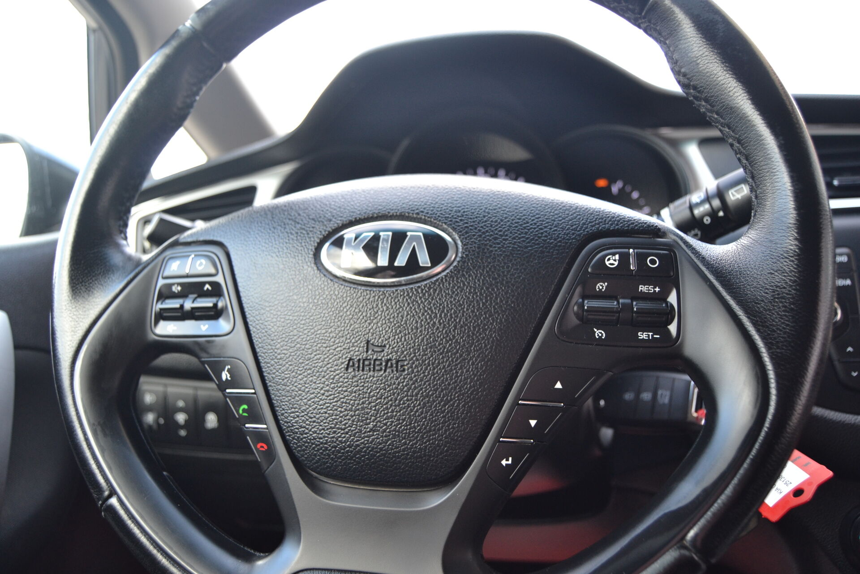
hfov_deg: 67.4
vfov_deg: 47.9
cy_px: 287
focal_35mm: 27
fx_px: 645
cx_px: 430
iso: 400
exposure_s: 1/60
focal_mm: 18
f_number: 4
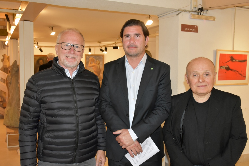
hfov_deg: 53.1
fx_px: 249
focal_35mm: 36
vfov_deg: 36.9
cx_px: 124
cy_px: 83
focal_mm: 24
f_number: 5.6
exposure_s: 1/60
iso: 1600
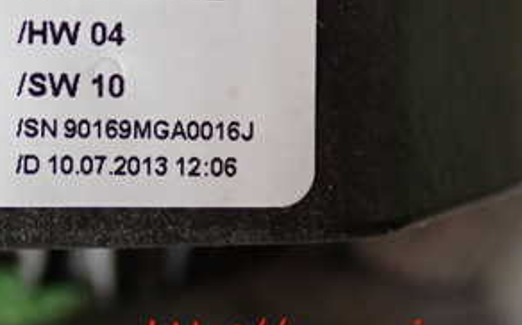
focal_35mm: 109
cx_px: 16
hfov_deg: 18.7
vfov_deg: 11.8
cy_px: -41
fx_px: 1549
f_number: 3.2
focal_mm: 9.01
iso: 250
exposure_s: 1/50
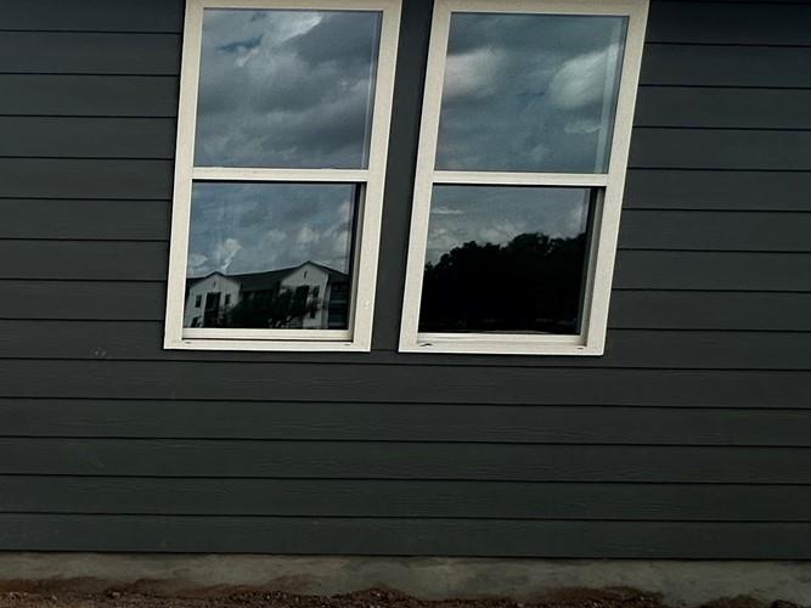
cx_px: -233
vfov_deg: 33.0
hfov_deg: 33.0
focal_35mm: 43
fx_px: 1007
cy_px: 445
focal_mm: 2.22
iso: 40
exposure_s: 1/703
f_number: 2.2
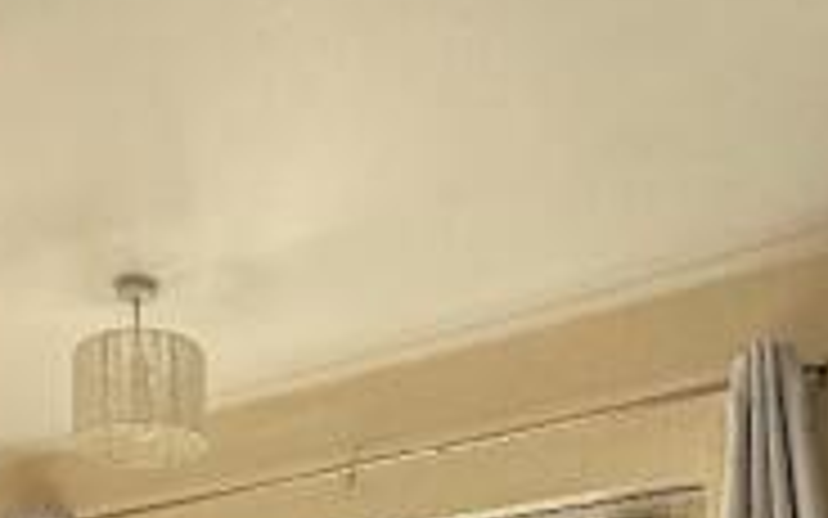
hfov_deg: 41.7
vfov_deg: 22.6
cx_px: 236
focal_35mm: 47
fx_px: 1061
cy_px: 768
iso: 64
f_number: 2.2
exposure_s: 1/252
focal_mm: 2.22
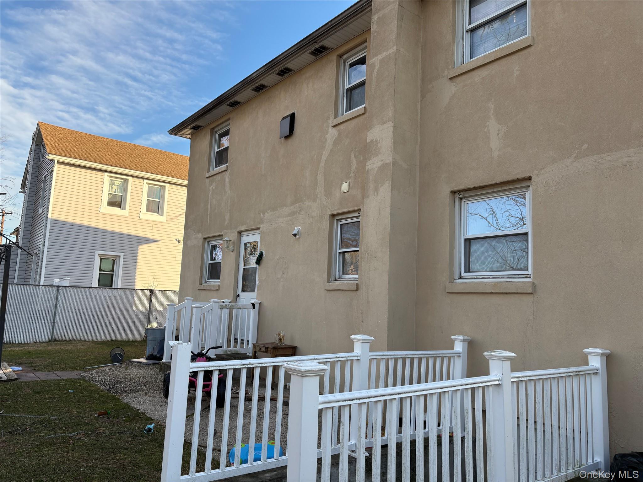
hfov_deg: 67.3
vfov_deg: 53.1
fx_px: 483
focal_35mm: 26
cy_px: 241
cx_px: 322
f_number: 1.6
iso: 50
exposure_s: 1/810
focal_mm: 5.96
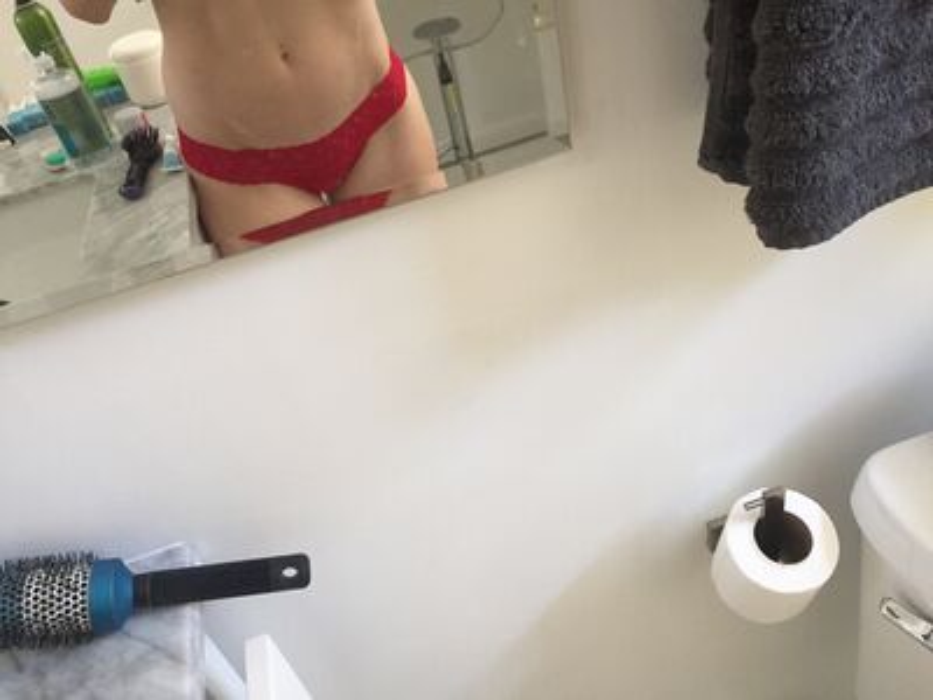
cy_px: 350
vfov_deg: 48.2
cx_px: 466
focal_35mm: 29
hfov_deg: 61.7
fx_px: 782
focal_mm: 4.15
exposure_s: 1/30
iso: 125
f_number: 2.2
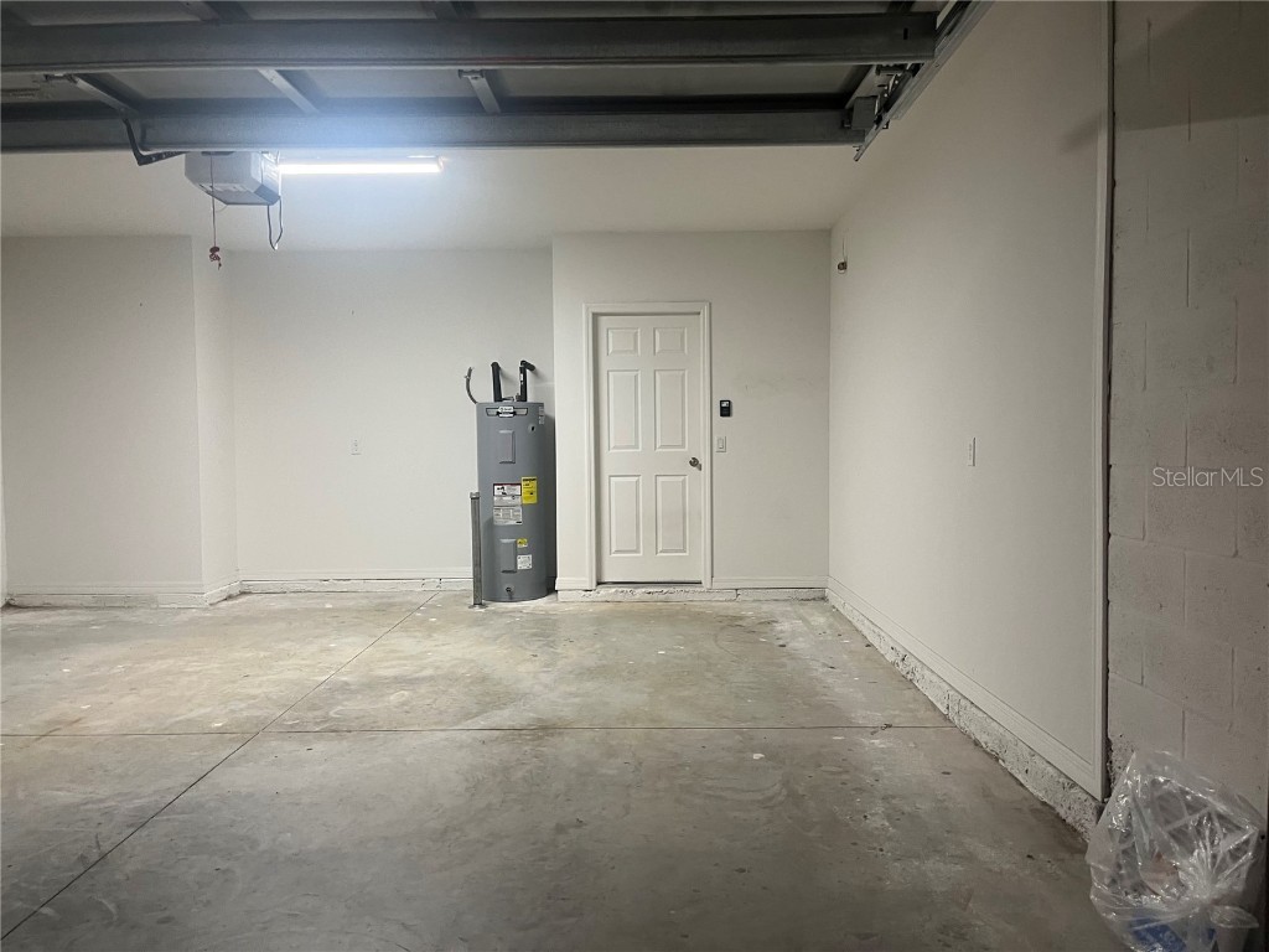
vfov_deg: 53.1
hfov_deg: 67.3
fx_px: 953
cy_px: 476
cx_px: 634
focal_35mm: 26
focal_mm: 5.1
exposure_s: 1/60
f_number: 1.6
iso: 125
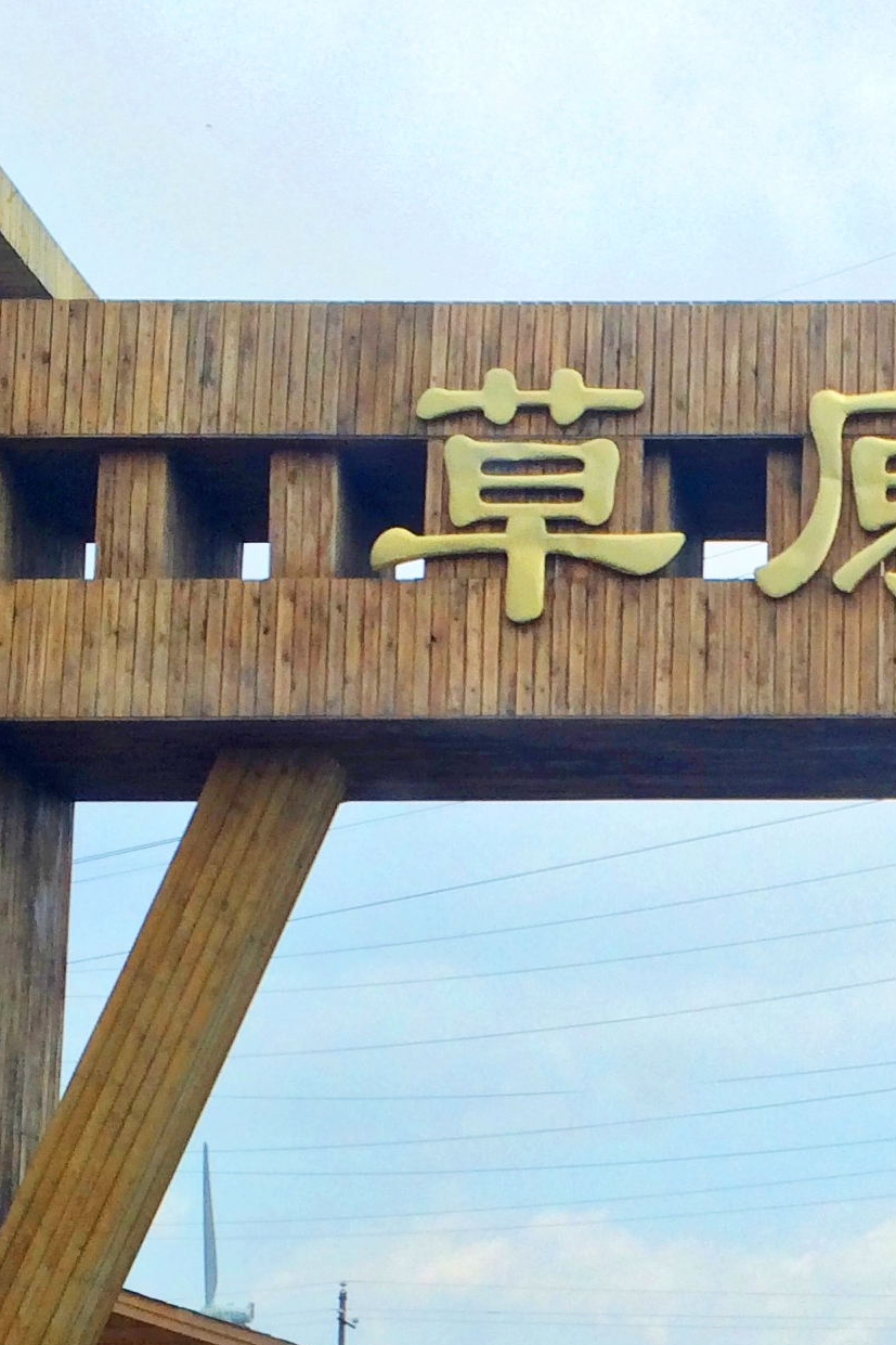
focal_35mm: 70
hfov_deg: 17.7
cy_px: 1040
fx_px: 2614
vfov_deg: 28.3
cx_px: 1276
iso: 32
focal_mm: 4.15
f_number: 2.2
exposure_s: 1/695
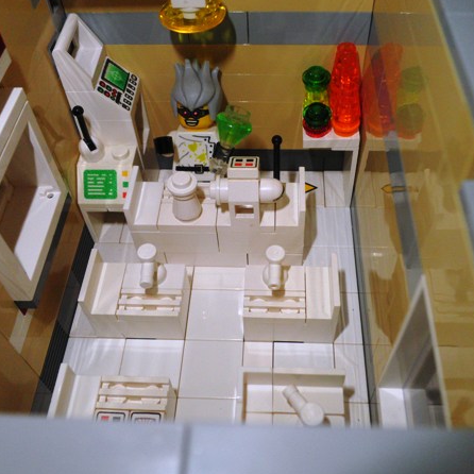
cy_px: 230
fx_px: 511
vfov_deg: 49.7
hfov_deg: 49.7
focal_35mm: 33
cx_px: 252
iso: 160
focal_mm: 4.7
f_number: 7.9
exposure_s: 1/30
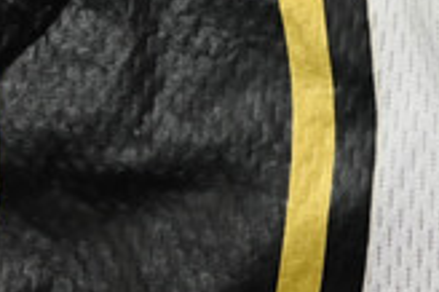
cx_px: 1262
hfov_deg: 8.7
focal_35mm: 202
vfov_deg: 6.8
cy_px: 19
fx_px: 2461
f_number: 4.8
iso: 200
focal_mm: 33
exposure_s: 1/125
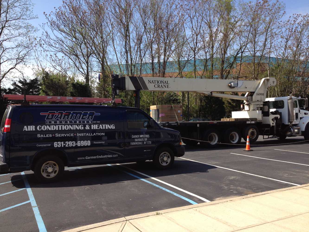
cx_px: 154
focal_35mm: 35
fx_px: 312
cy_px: 116
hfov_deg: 52.6
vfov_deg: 40.7
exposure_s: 1/1126
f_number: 2.4
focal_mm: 4.28
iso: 64
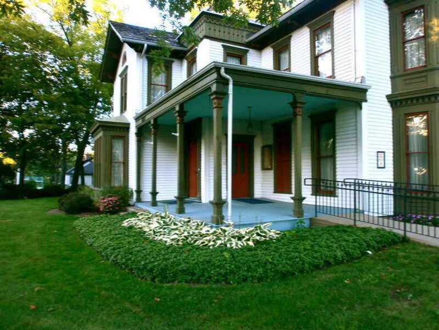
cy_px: 165
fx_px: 342
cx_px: 220
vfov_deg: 51.4
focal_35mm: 27
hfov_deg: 65.3
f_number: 2.9
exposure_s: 1/30
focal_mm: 4.8
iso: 125
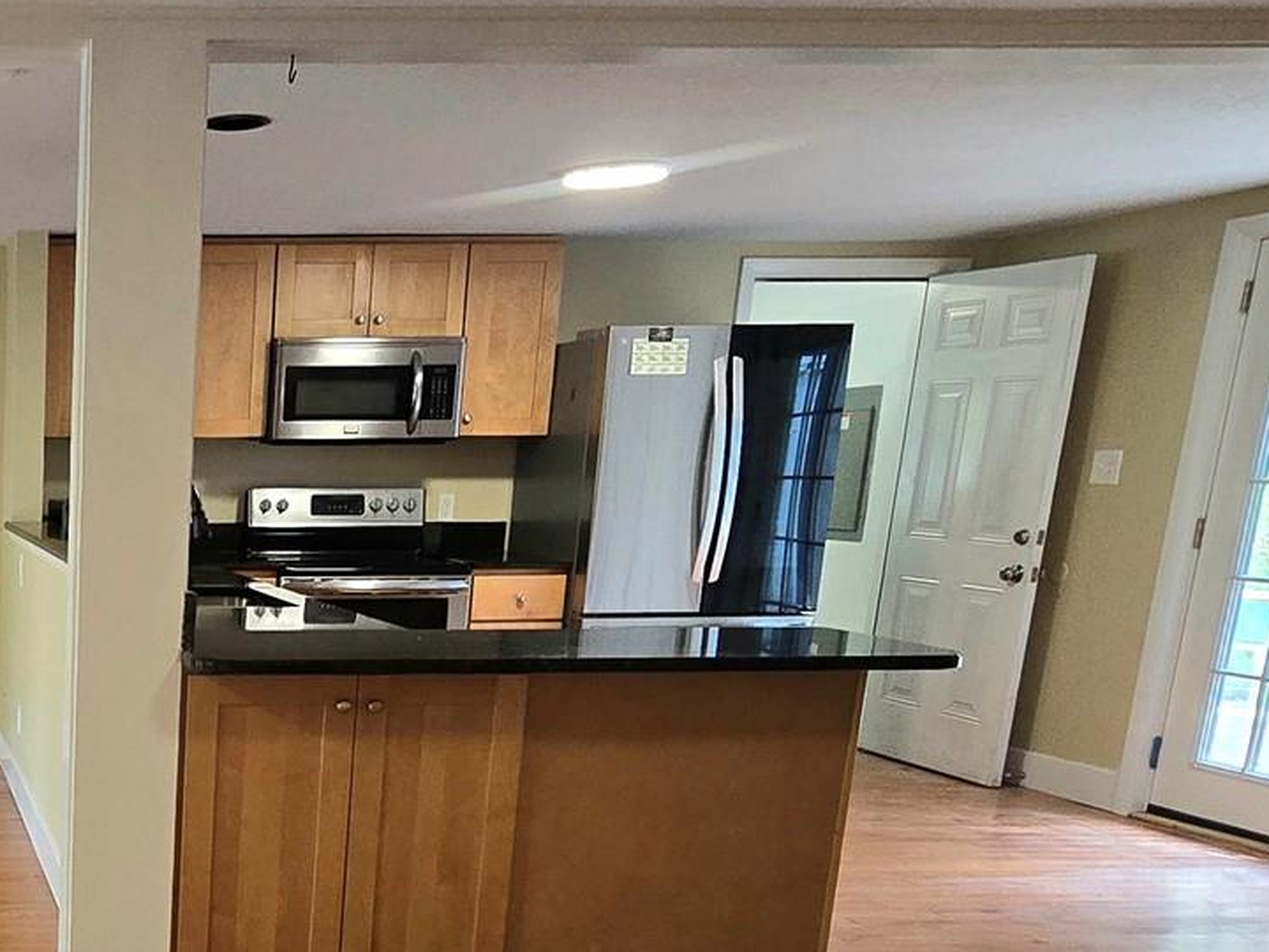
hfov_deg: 40.7
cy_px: 800
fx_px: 1356
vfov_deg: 36.9
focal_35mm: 37
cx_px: -118
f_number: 2.2
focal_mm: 2.2
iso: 200
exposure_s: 1/60.2
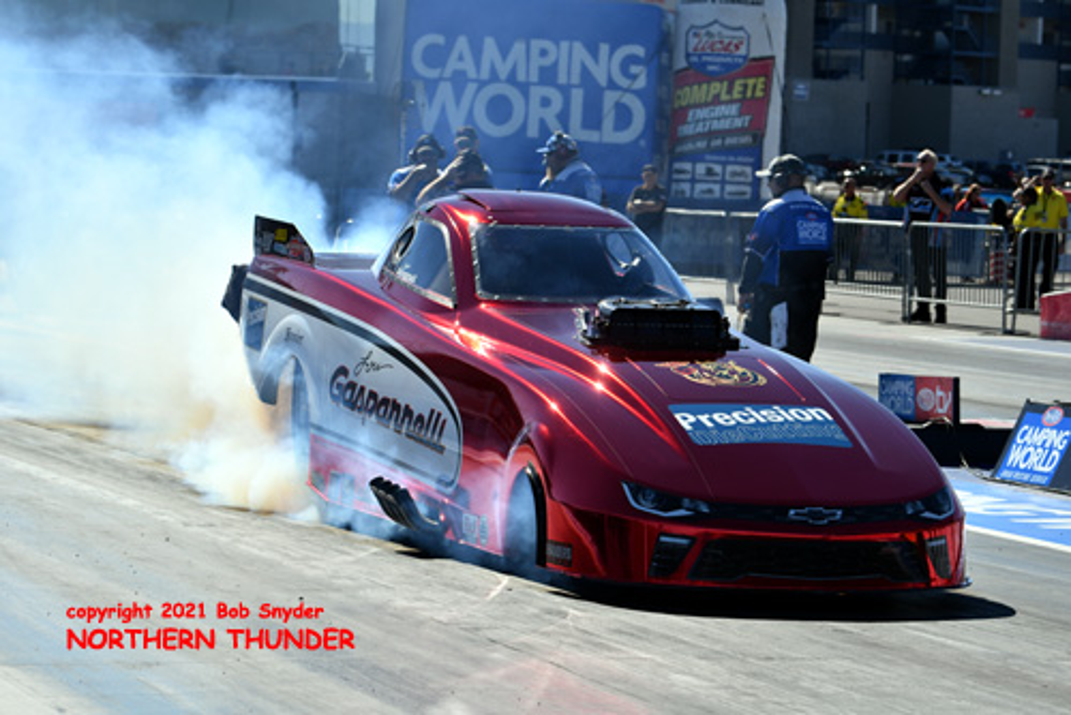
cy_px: 358
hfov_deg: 14.0
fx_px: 4376
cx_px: 536
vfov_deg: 9.3
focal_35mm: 147
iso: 160
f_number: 5.6
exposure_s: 1/1250
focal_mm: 98
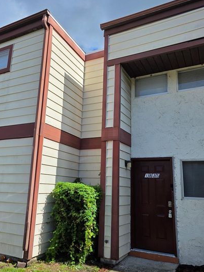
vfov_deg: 61.6
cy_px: 141
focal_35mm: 29
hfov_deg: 48.2
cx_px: 94
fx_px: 228
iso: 80
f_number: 1.7
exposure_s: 1/5608
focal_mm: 6.3
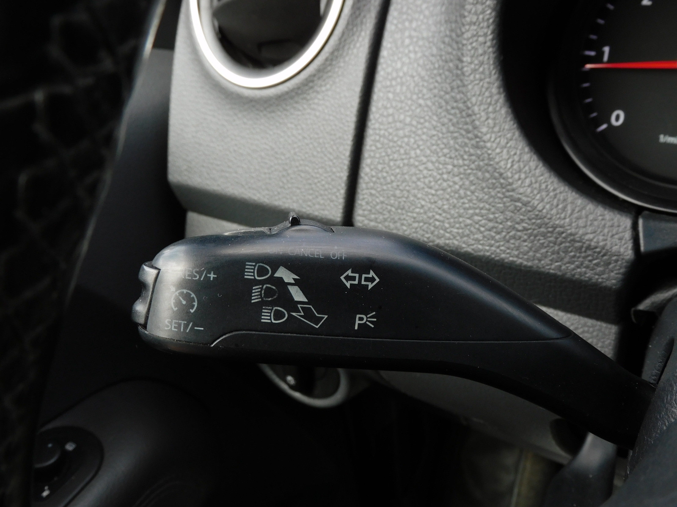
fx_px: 645
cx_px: 338
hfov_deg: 55.4
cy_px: 254
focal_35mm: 33
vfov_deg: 42.9
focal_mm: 5.9
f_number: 3.6
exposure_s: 1/100
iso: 125
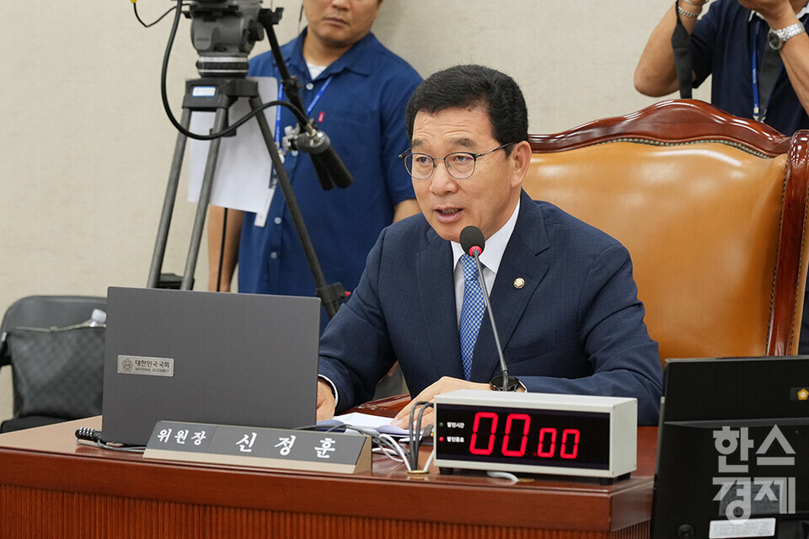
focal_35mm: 105
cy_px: 270
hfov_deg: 19.5
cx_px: 404
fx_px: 2359
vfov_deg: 13.0
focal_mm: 105
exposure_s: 1/125
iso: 2500
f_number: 5.6
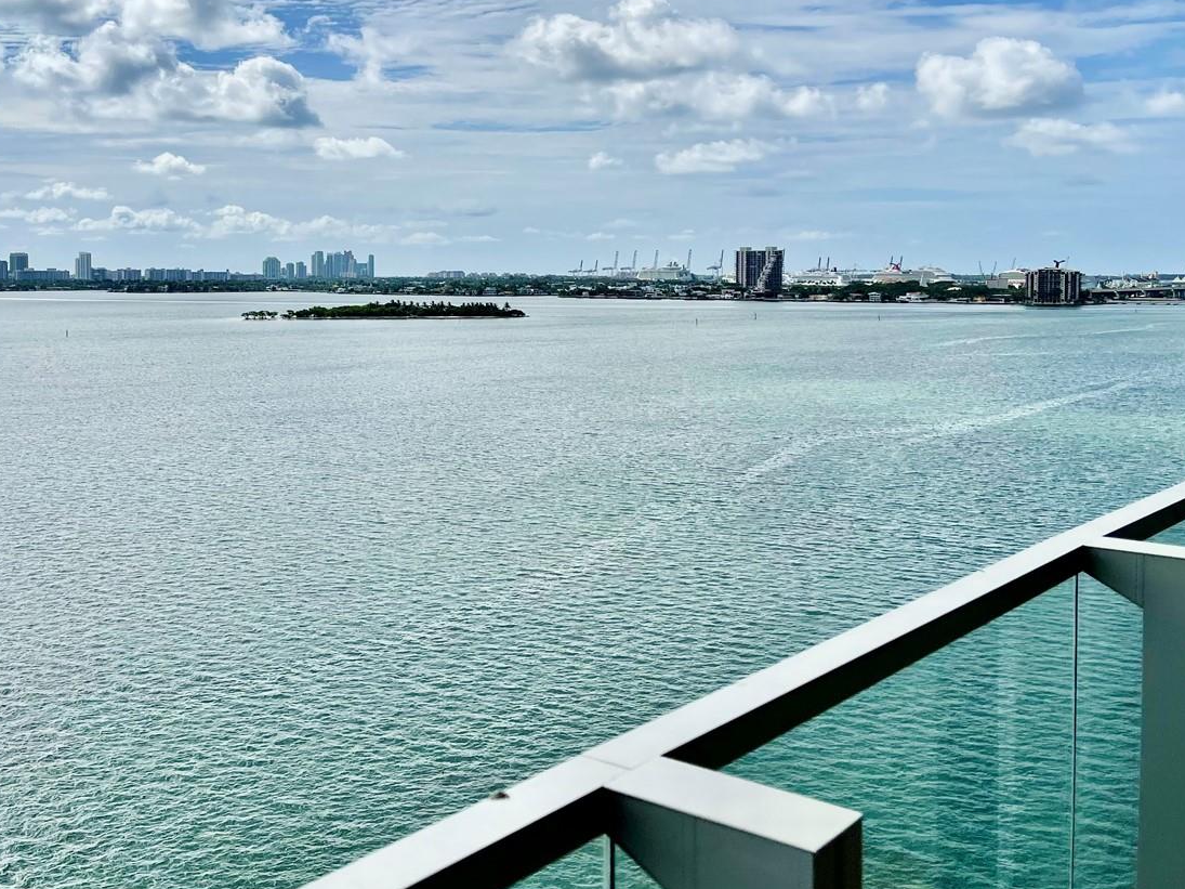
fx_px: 1301
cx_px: 401
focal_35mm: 38
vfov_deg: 37.4
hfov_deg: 48.2
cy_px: 321
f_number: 1.6
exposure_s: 1/12048
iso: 32
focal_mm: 5.1
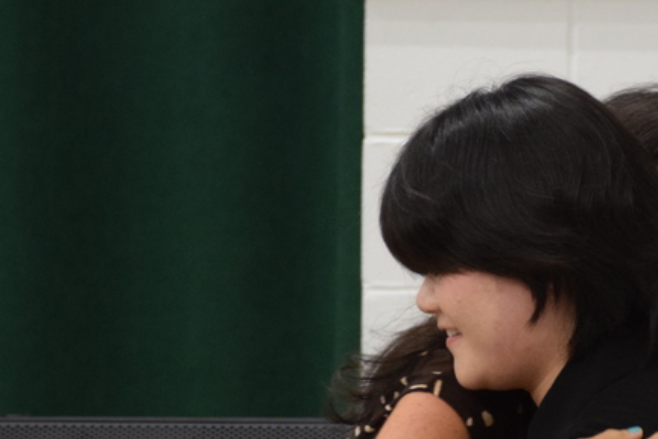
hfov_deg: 7.2
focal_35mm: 284
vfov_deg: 4.8
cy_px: 353
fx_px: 5192
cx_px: 486
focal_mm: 80
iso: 2000
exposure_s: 1/60
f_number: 5.3
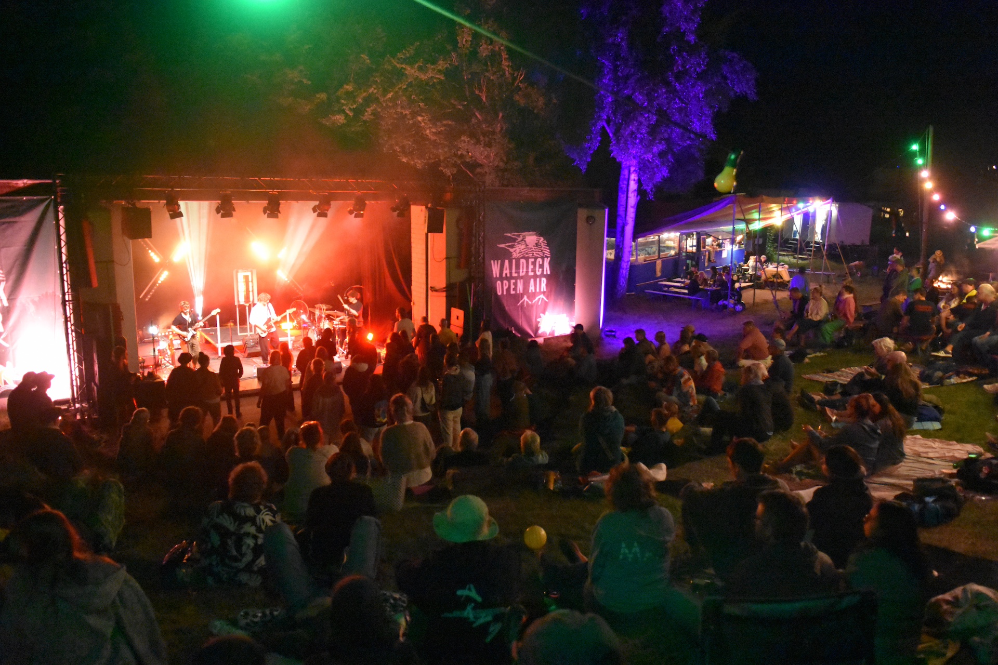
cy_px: 332
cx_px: 499
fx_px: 707
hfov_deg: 70.4
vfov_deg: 50.4
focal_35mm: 26
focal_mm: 17
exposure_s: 1/60
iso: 12800
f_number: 2.8
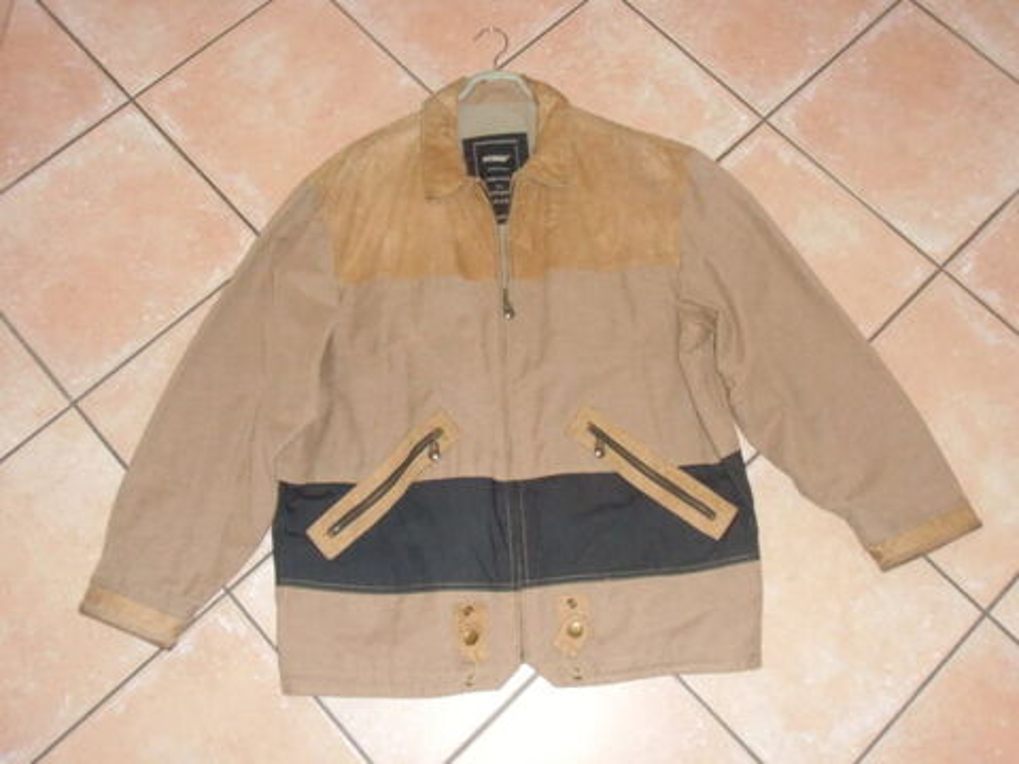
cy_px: 382
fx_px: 883
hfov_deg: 60.0
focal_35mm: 30
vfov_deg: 46.8
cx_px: 510
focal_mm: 5.36
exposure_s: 1/60
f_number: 3.5
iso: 400
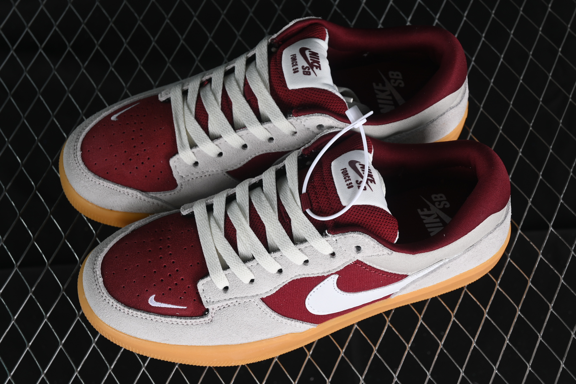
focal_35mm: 75
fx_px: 1200
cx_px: 288
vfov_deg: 18.2
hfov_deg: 27.0
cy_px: 192
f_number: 7.1
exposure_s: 1/60
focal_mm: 50
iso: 160
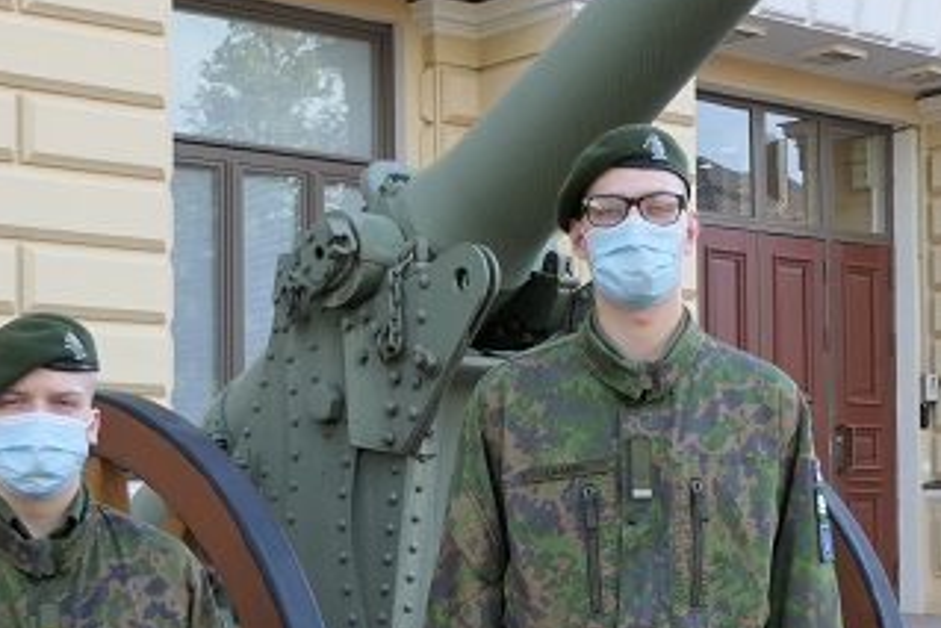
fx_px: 1987
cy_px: 463
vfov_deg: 17.9
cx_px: 445
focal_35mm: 76
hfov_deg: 26.6
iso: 125
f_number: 4
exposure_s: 1/160
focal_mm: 15.7
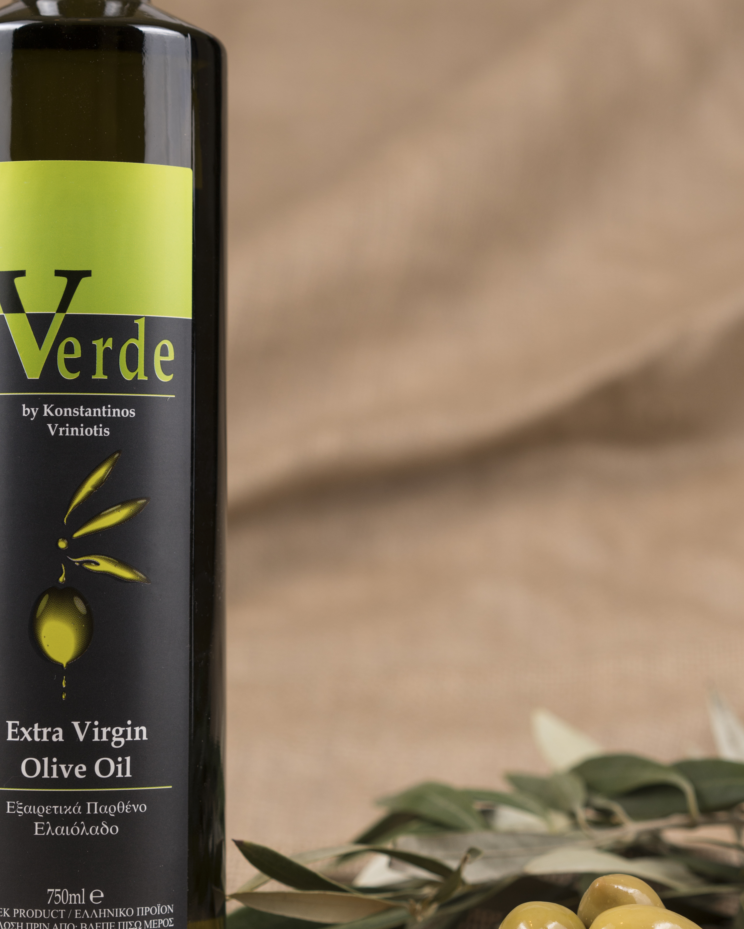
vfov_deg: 19.9
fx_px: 2642
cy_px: 400
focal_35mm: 96
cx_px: 351
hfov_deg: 16.0
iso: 125
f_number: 4.5
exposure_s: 1/125
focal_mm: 55
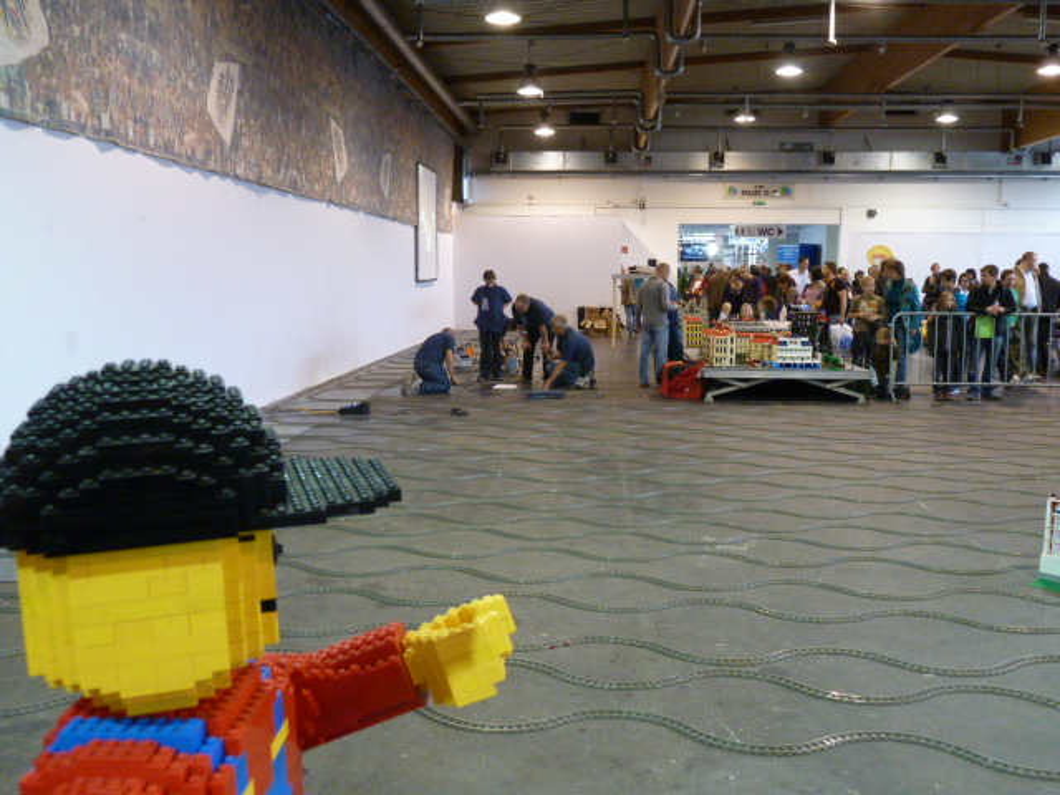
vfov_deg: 44.2
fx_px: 980
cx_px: 530
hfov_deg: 56.8
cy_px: 398
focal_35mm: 32
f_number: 3.5
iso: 400
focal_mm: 5.3
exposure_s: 1/30
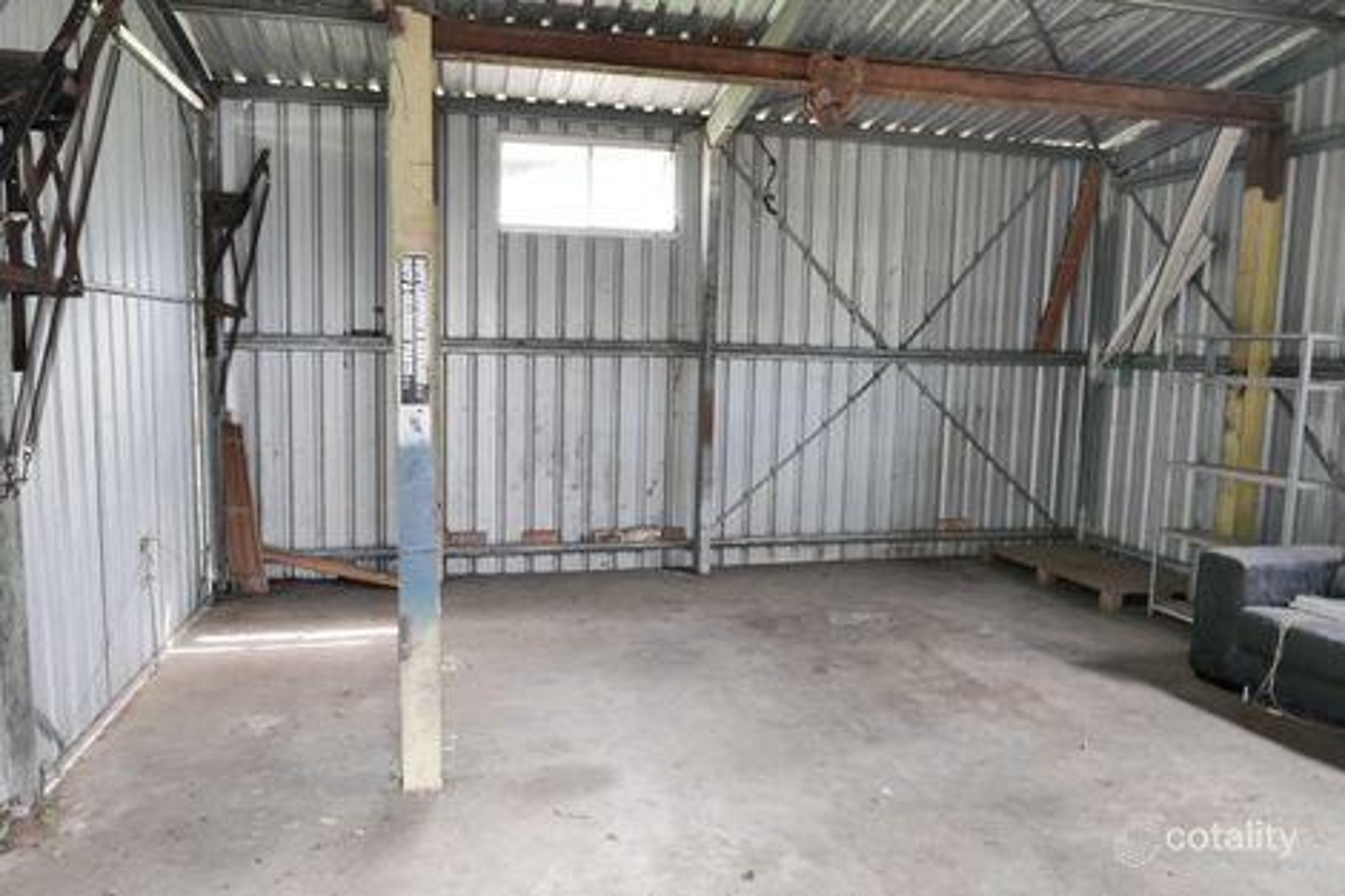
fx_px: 896
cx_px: 672
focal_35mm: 24
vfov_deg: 53.1
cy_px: 448
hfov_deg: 73.8
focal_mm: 10.9
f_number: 1.7
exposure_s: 1/60
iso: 800
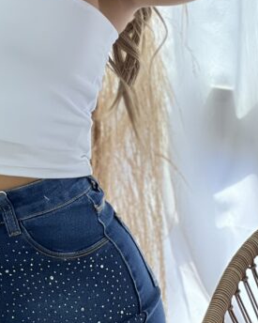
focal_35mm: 204
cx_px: -20
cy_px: -27
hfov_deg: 7.5
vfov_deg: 9.4
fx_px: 1948
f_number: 2.8
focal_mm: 9
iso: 100
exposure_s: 1/120
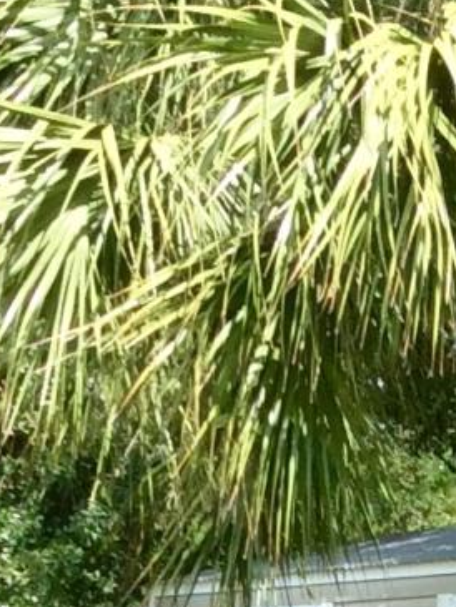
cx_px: 823
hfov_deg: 8.2
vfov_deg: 10.6
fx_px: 3072
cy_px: 1124
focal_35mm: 175
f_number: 2.4
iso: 32
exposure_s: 1/497
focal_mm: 3.3
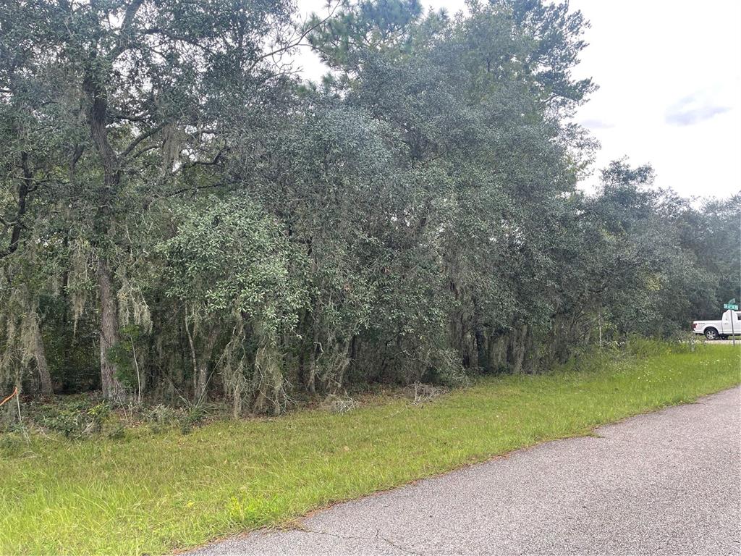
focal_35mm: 26
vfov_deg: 53.1
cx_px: 370
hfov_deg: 67.3
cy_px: 278
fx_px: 557
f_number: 1.6
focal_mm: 5.1
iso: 32
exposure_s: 1/246
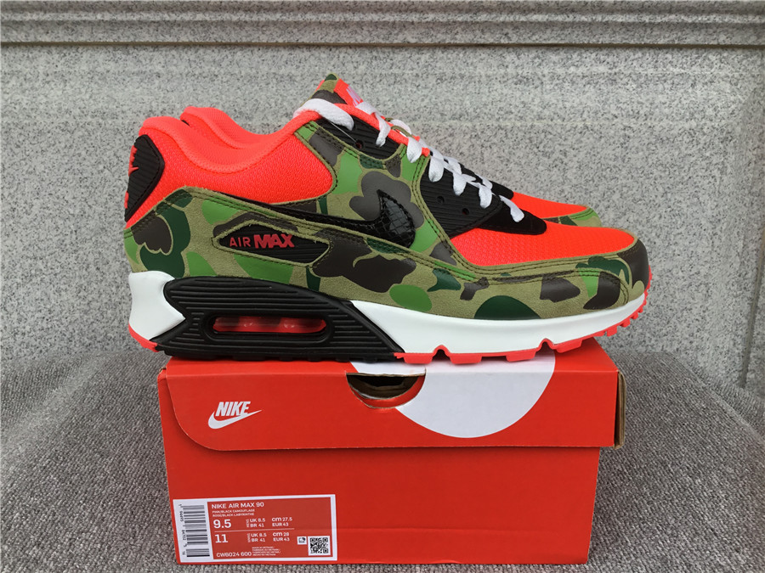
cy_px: 286
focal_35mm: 31
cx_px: 382
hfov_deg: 58.4
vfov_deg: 45.4
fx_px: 685
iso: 25
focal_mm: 3.3
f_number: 2.4
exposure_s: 1/181
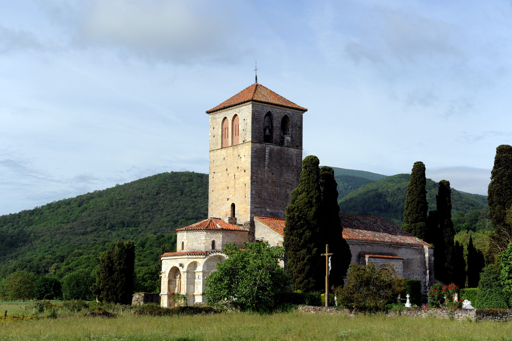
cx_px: 256
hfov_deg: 33.4
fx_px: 853
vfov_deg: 22.6
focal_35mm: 60
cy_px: 170
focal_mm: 60
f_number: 8
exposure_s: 1/640
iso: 200
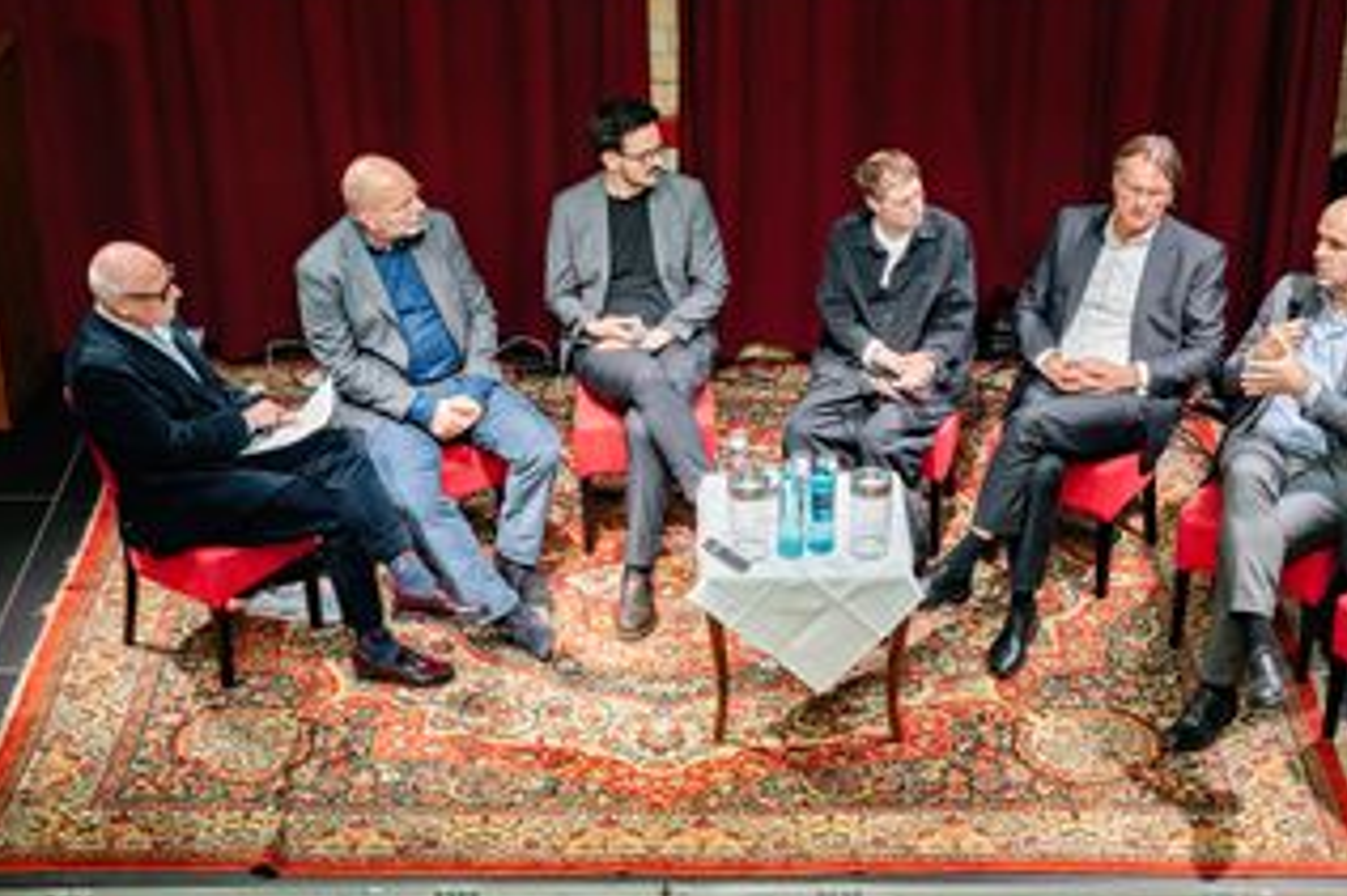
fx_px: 2580
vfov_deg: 19.7
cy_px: 420
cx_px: 739
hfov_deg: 29.2
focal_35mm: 69
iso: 2500
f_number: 5
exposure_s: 1/60
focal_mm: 57
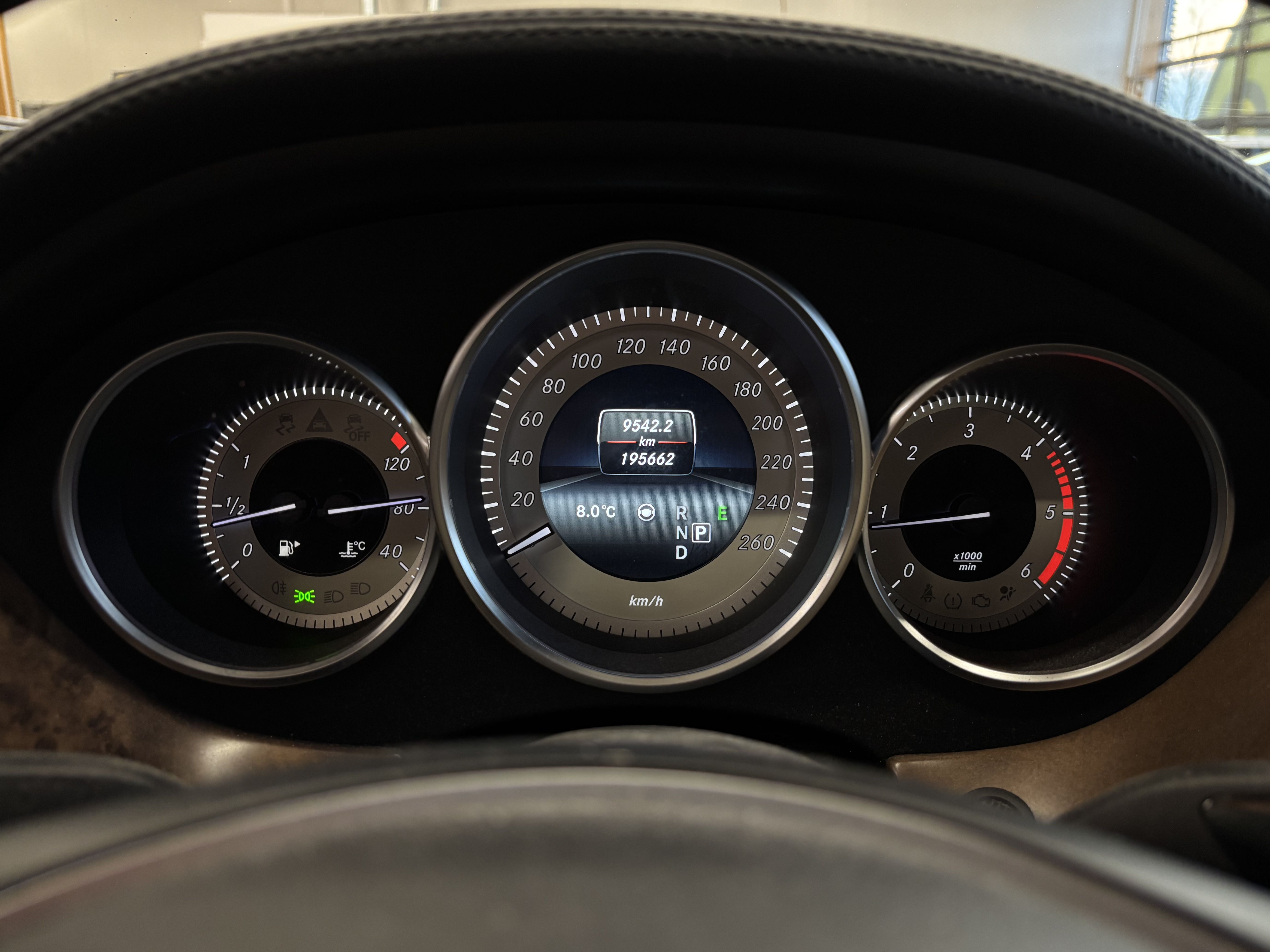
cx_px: 659
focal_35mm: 27
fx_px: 991
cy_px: 469
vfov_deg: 51.4
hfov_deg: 65.3
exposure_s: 1/50
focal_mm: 5.96
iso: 200
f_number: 1.6
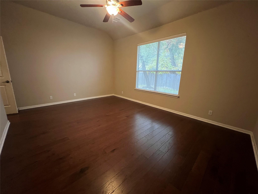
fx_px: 97
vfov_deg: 89.9
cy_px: 97
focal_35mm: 13
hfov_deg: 106.2
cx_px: 129
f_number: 1.8
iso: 640
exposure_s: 1/60
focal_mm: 1.57
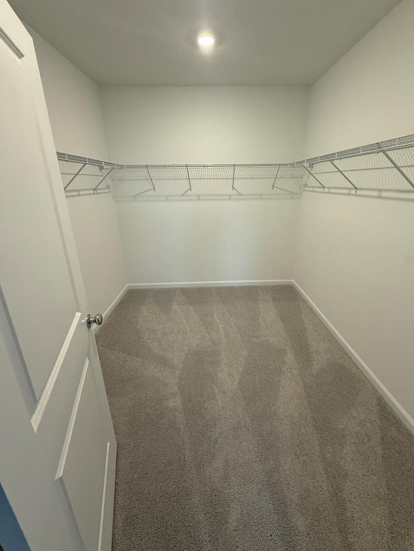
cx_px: 218
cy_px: 258
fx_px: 239
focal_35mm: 15
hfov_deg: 81.7
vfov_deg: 98.0
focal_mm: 2.22
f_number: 2.2
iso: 250
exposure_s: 1/120
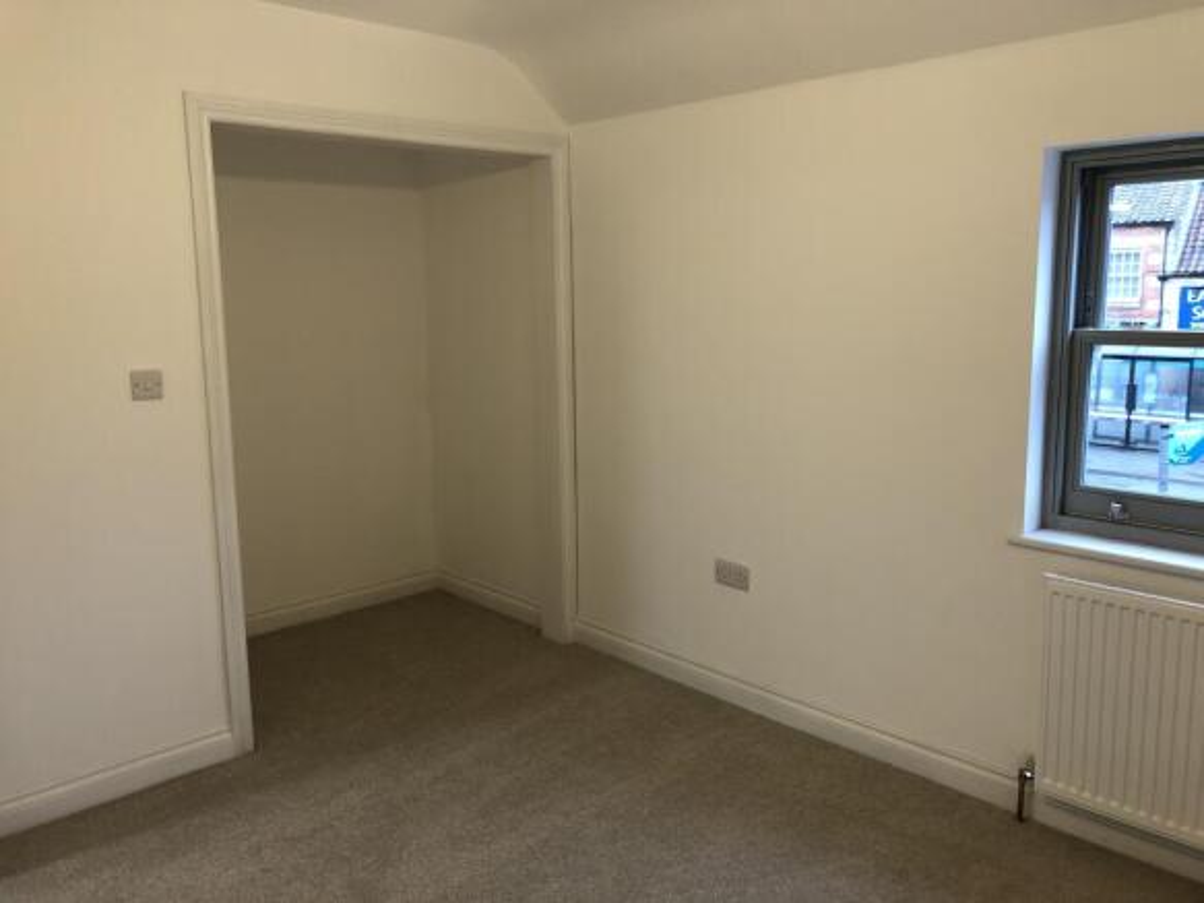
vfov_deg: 49.7
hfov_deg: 63.5
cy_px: 452
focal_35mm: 28
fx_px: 974
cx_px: 602
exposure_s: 1/17
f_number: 1.8
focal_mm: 3.99
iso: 64
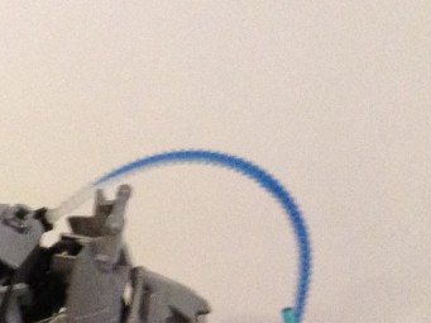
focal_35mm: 148
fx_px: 1841
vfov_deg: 9.7
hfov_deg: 11.8
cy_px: 481
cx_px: -455
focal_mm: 4.28
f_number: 2.4
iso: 250
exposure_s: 1/20
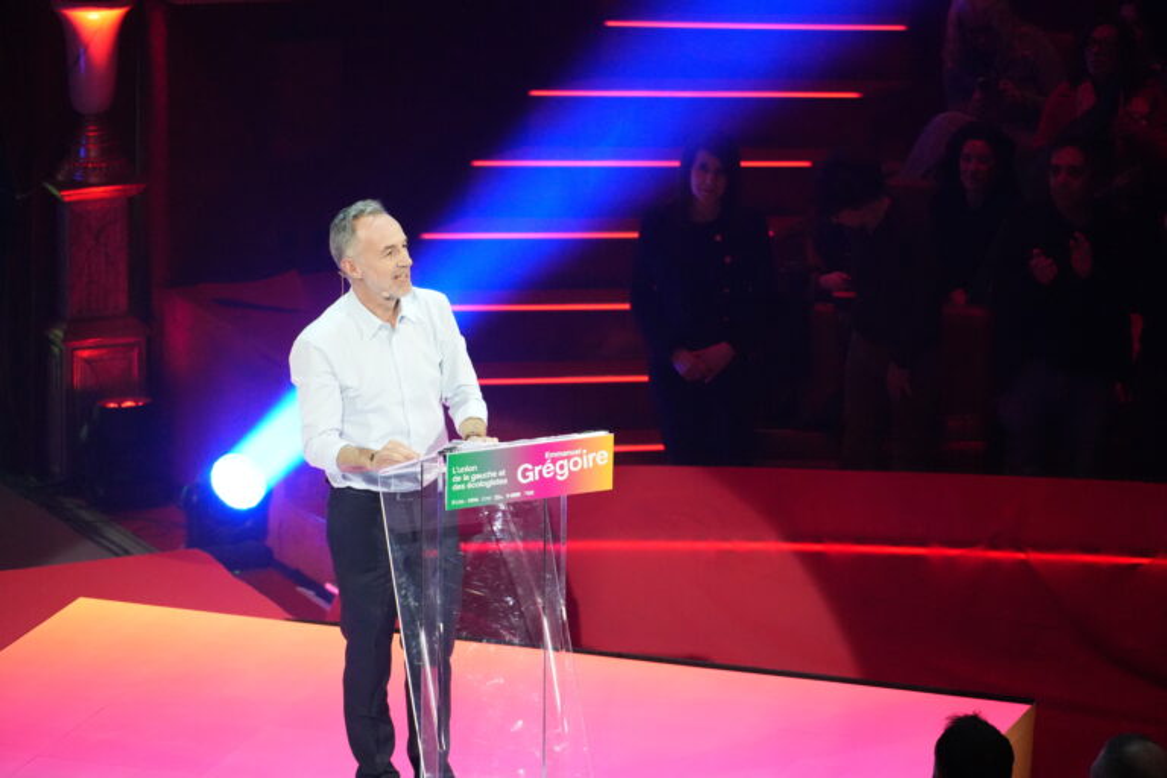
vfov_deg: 6.8
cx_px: 584
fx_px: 6564
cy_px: 389
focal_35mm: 202
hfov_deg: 10.2
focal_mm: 135
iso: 6400
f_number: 5.6
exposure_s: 1/160
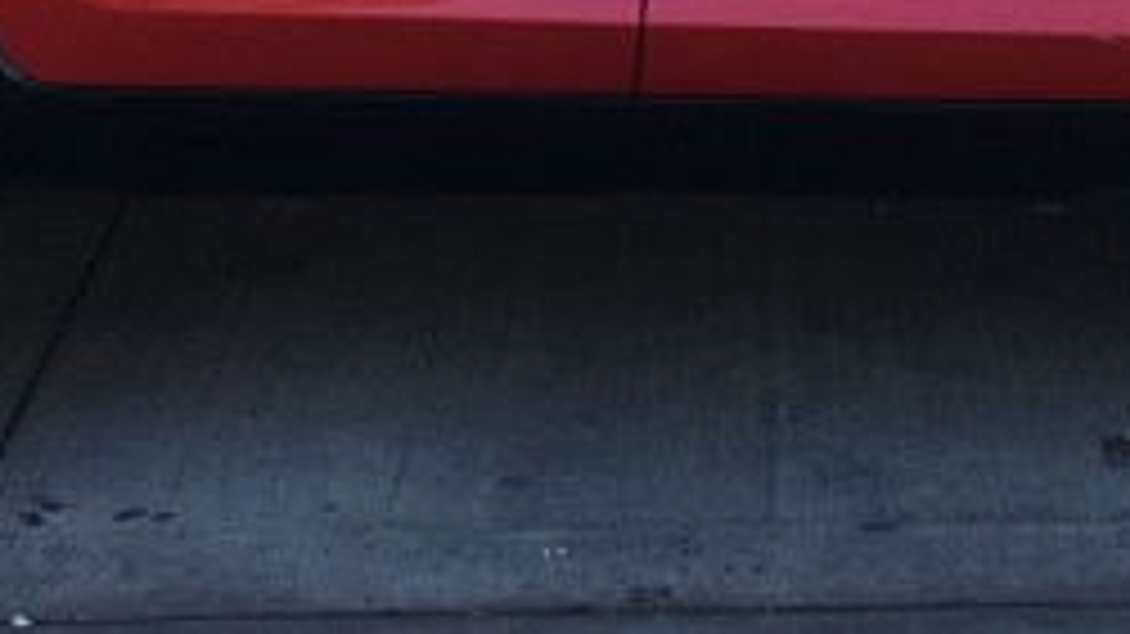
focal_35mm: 129
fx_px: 3864
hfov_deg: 16.6
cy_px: -279
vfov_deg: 9.2
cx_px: 761
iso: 25
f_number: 2.2
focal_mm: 4.15
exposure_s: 1/218
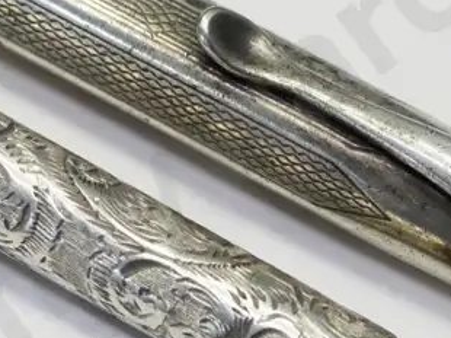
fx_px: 5168
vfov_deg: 3.7
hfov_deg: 5.0
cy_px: 115
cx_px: 263
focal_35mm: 397
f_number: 5.6
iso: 3200
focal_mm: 60
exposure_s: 1/250
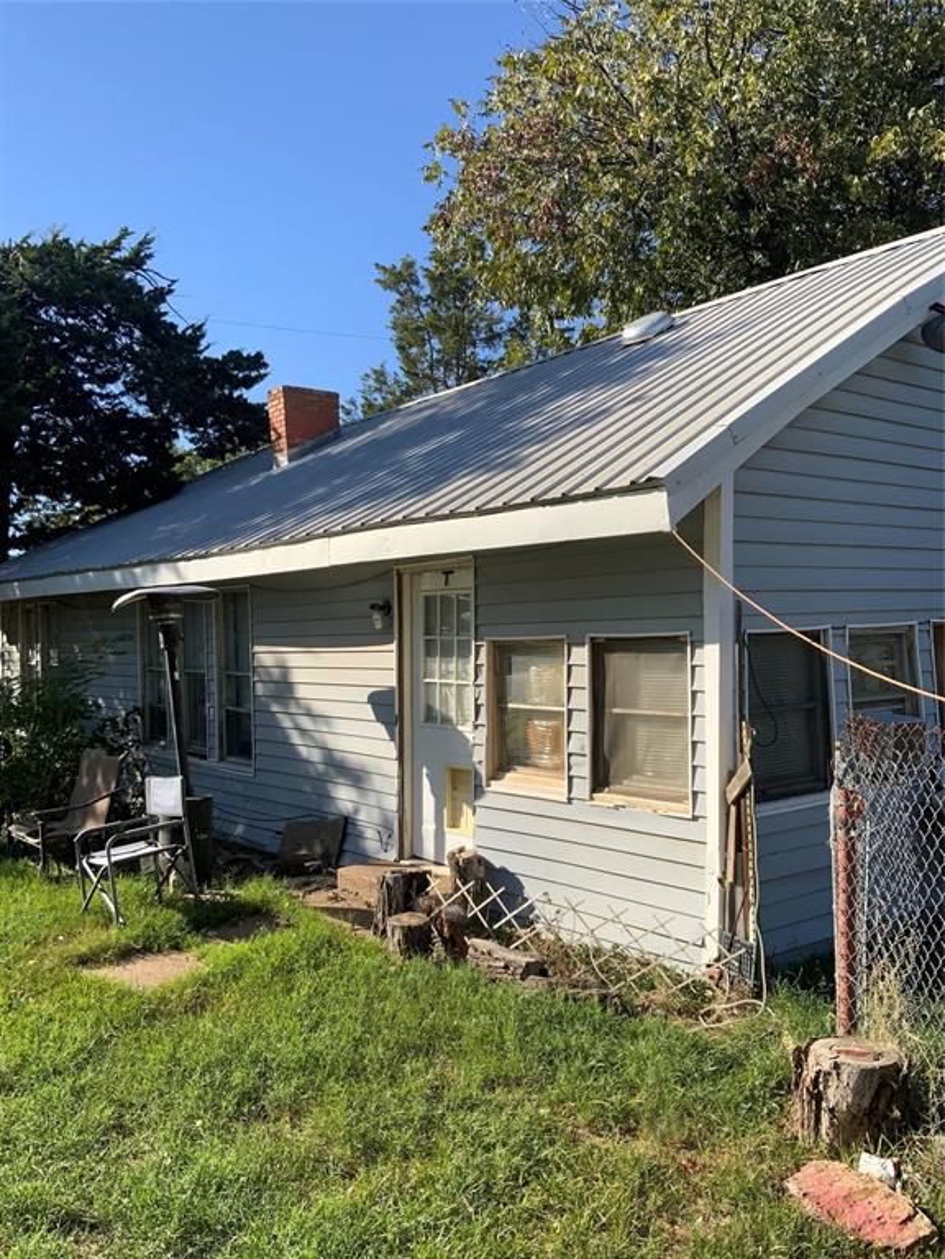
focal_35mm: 29
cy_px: 630
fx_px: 1056
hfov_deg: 48.2
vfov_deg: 61.7
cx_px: 472
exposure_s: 1/1490
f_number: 1.8
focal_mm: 3
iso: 16
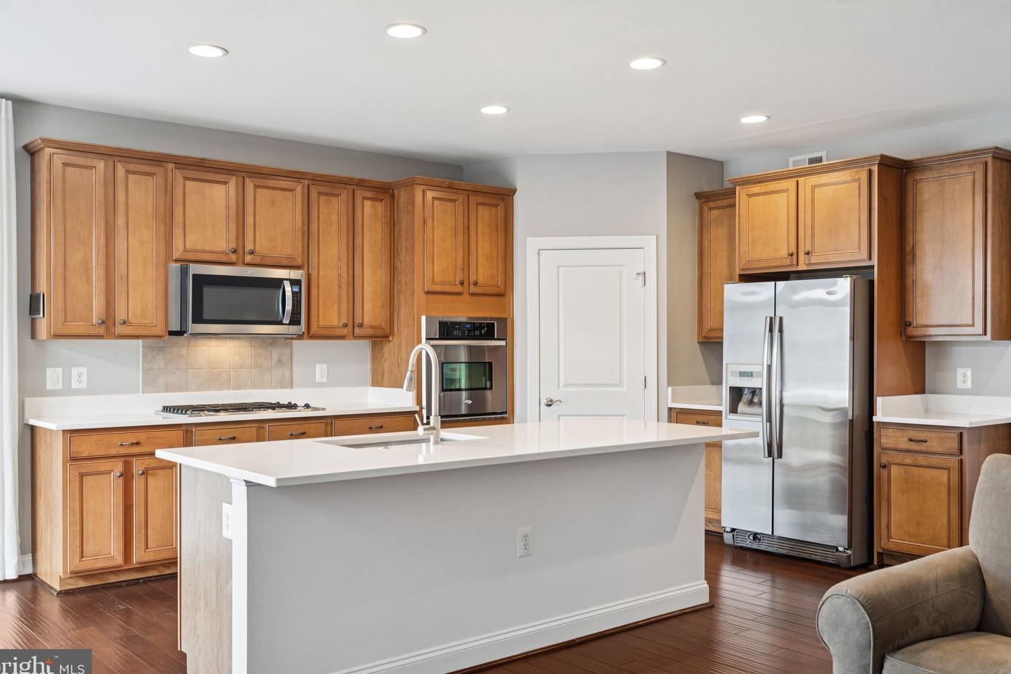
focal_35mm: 33
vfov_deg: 40.0
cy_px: 339
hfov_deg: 57.2
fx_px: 927
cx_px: 500
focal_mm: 32
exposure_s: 1/1.67
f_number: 8
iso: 200
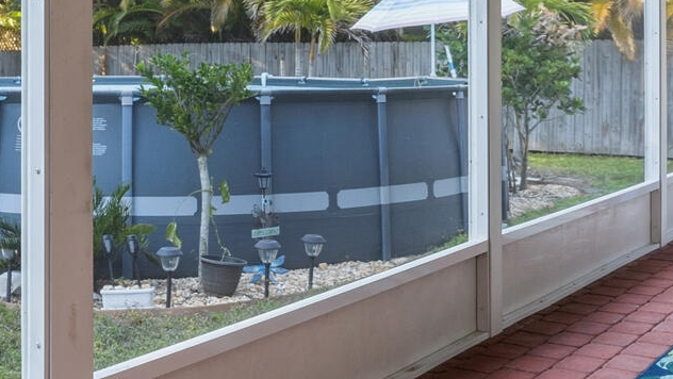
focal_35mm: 58
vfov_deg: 20.4
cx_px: 202
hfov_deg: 35.5
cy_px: 48
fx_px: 1035
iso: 250
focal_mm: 14
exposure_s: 1/50
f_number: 9
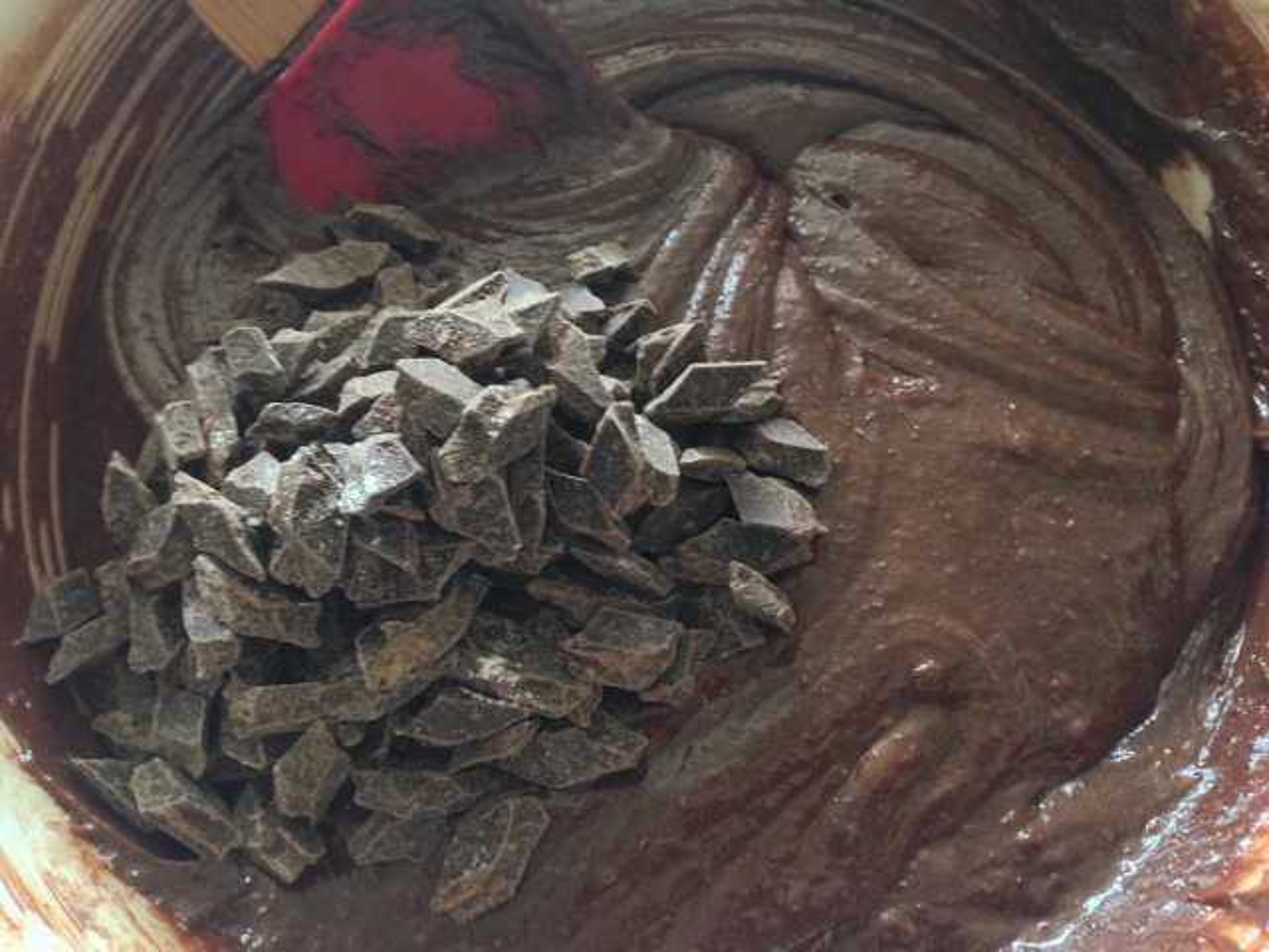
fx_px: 1210
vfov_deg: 42.9
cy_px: 476
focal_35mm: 33
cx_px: 634
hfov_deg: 55.4
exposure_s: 1/20
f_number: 2.4
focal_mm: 4.12
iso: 125
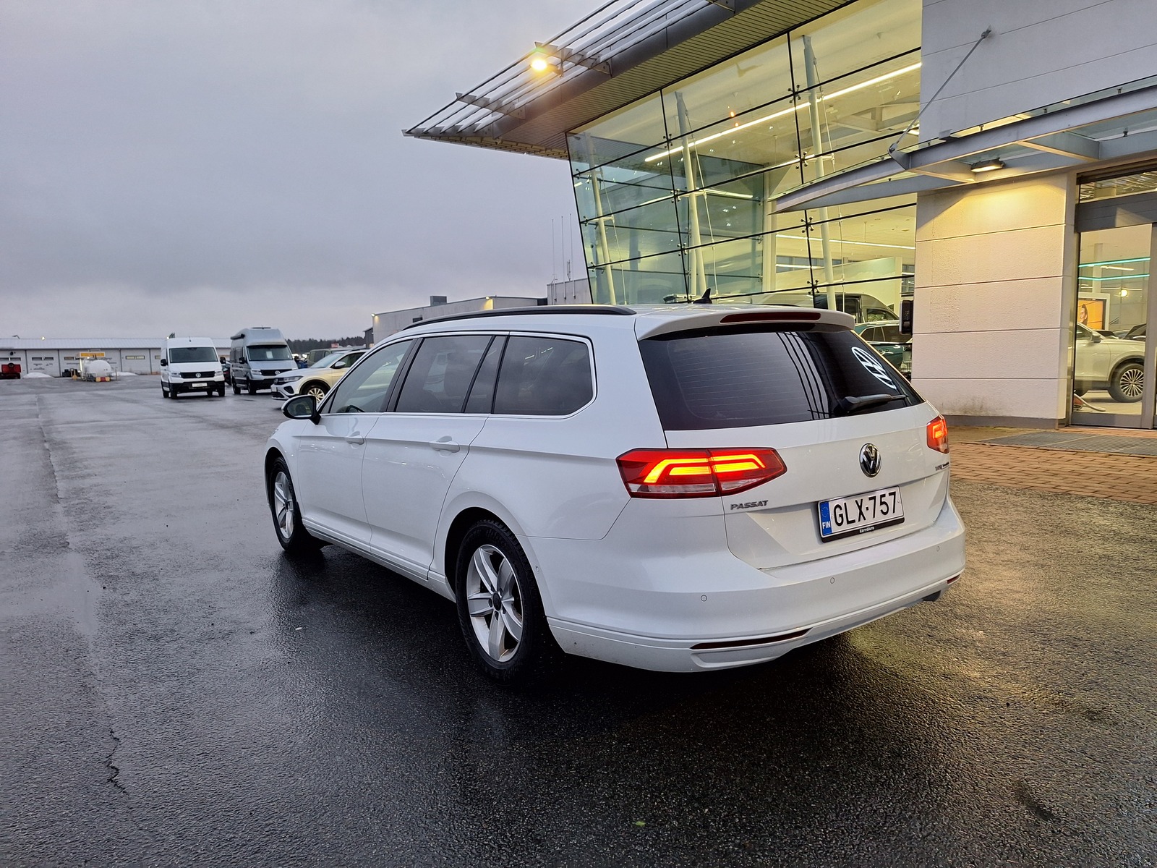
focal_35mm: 23
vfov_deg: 58.9
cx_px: 578
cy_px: 434
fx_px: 769
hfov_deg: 73.9
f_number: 1.8
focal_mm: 5.54
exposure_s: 1/50
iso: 125
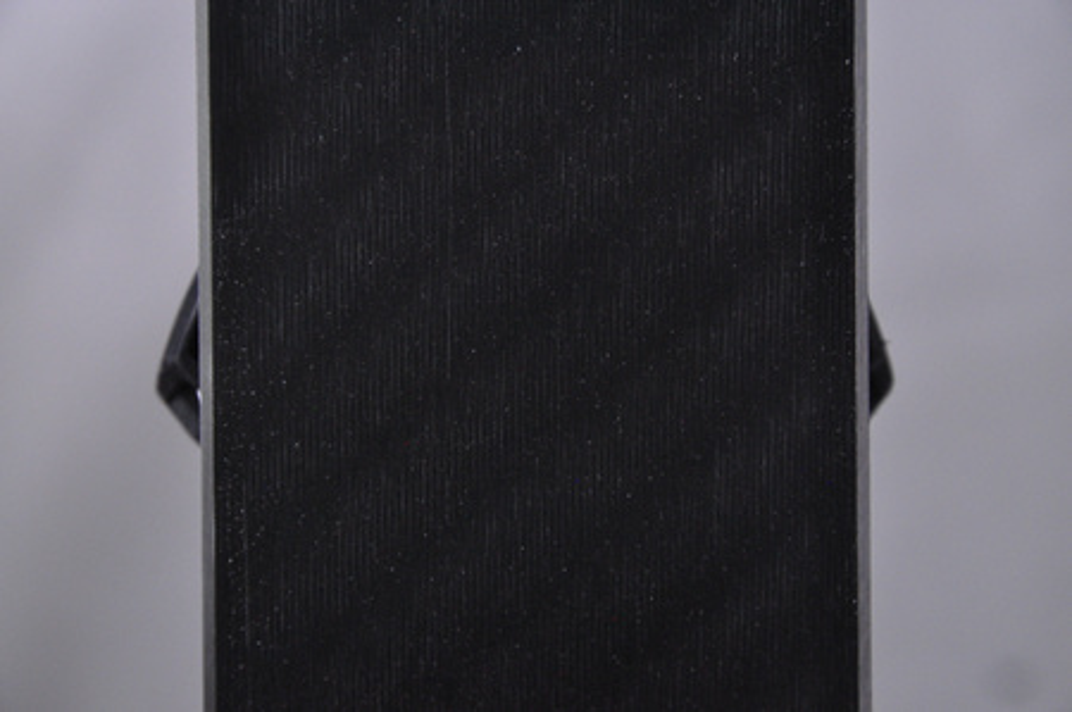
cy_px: 356
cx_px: 536
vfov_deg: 8.7
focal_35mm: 158
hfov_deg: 13.1
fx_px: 4685
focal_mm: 105
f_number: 9.5
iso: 3200
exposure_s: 1/125
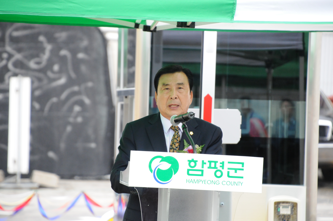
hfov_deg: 6.9
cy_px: 110
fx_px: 2772
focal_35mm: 300
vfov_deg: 4.6
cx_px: 166
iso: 1250
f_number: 7.1
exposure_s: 1/200
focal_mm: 200
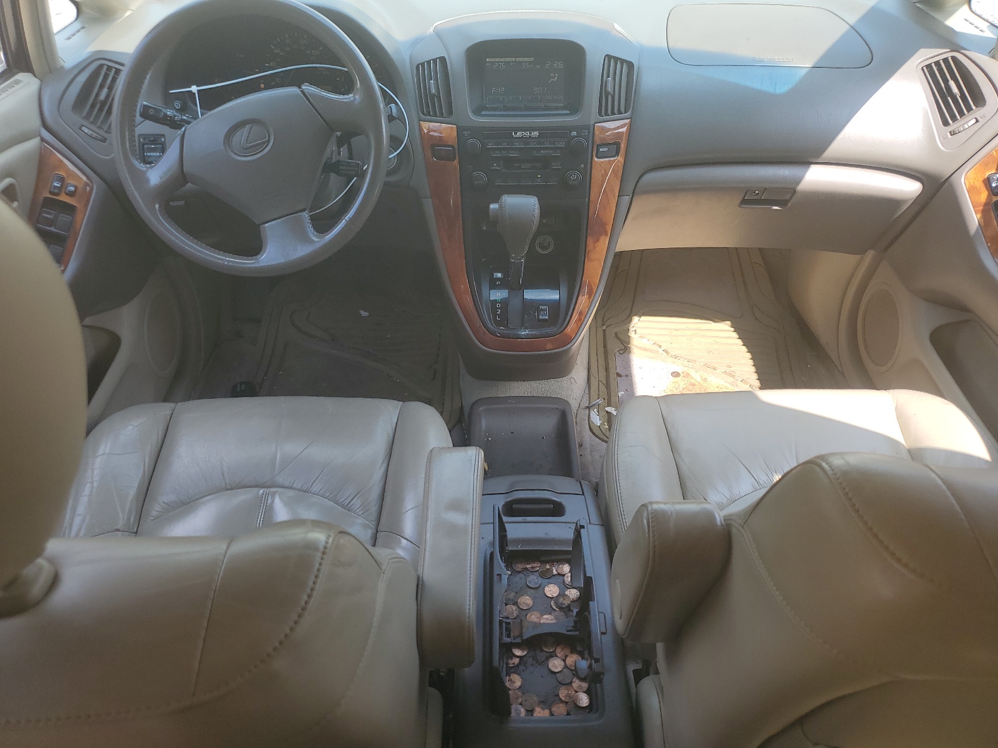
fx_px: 750
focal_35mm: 26
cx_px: 499
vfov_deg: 53.1
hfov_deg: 67.3
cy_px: 374
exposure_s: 1/556
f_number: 1.5
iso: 50
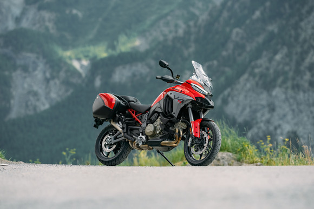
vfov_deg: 10.2
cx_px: 157
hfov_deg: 15.2
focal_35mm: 135
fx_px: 1178
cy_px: 104
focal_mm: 135
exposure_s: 1/32000
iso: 800
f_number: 2.8
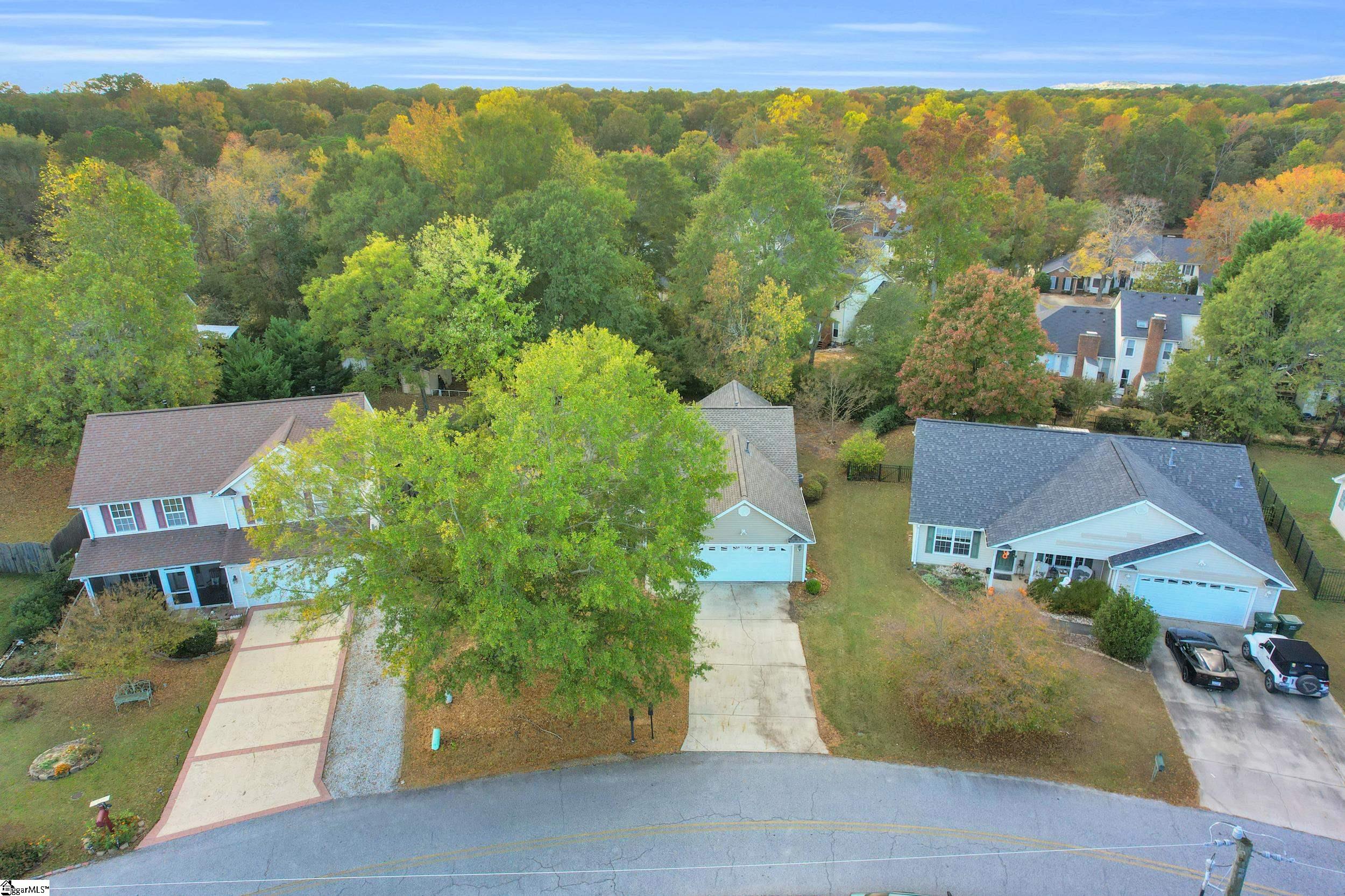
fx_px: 822
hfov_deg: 78.6
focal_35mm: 22
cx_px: 672
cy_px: 448
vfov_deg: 57.2
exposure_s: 1/40
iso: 120
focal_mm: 8.38
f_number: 2.8
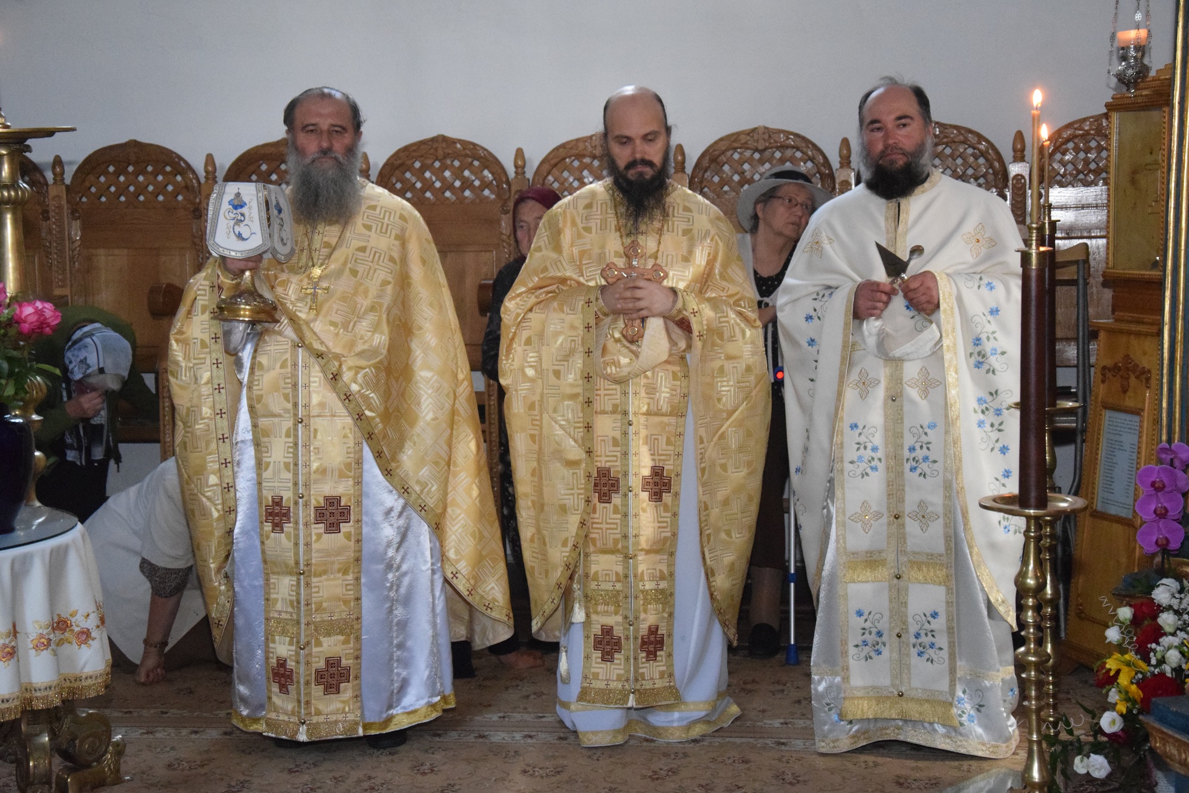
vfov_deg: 20.2
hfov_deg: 29.9
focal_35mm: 68
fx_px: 2229
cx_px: 594
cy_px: 396
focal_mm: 45
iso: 6400
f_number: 5
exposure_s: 1/100
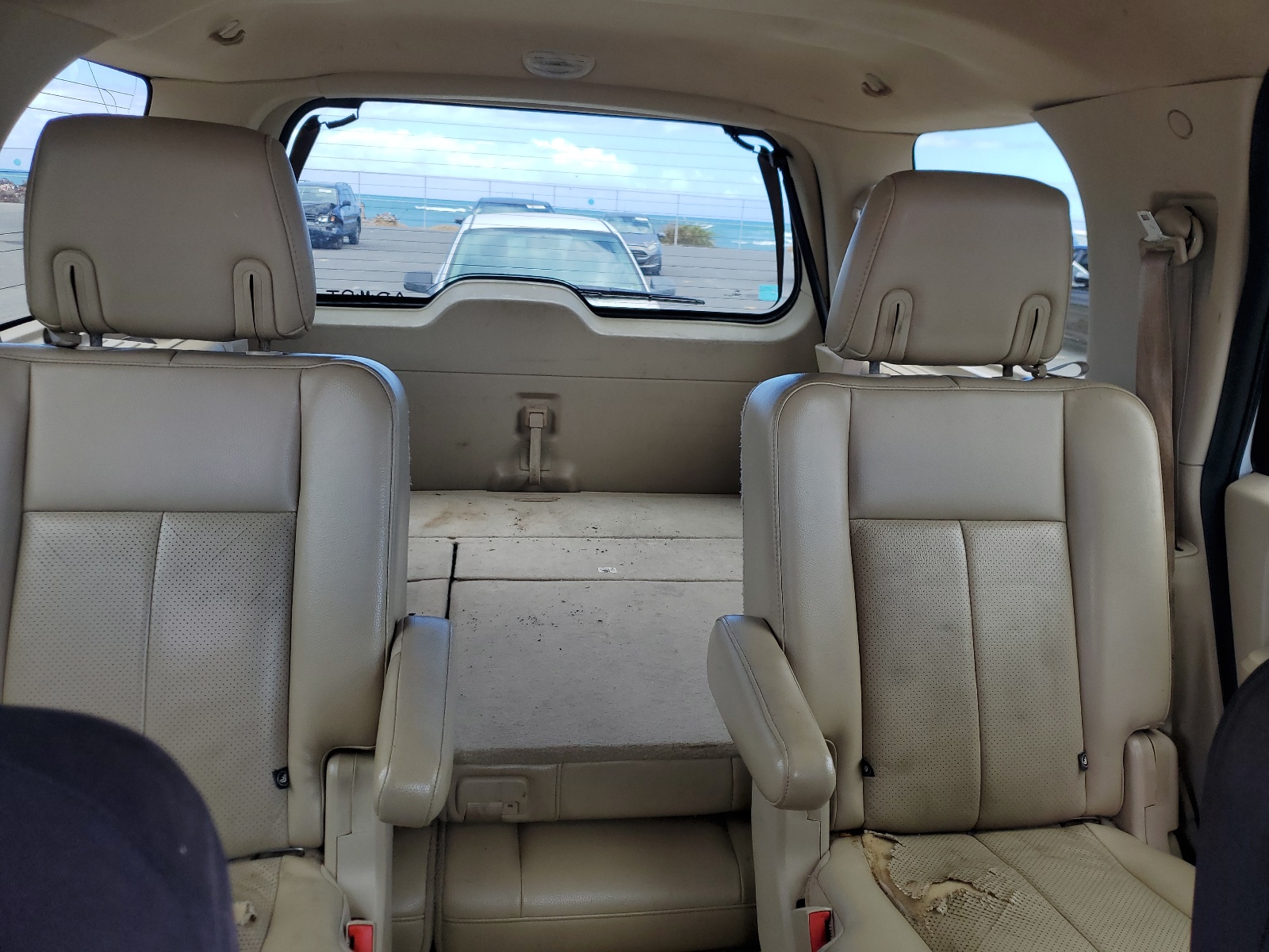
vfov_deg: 53.1
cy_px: 476
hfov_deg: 67.3
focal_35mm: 26
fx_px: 953
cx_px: 634
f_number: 1.5
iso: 50
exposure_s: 1/154
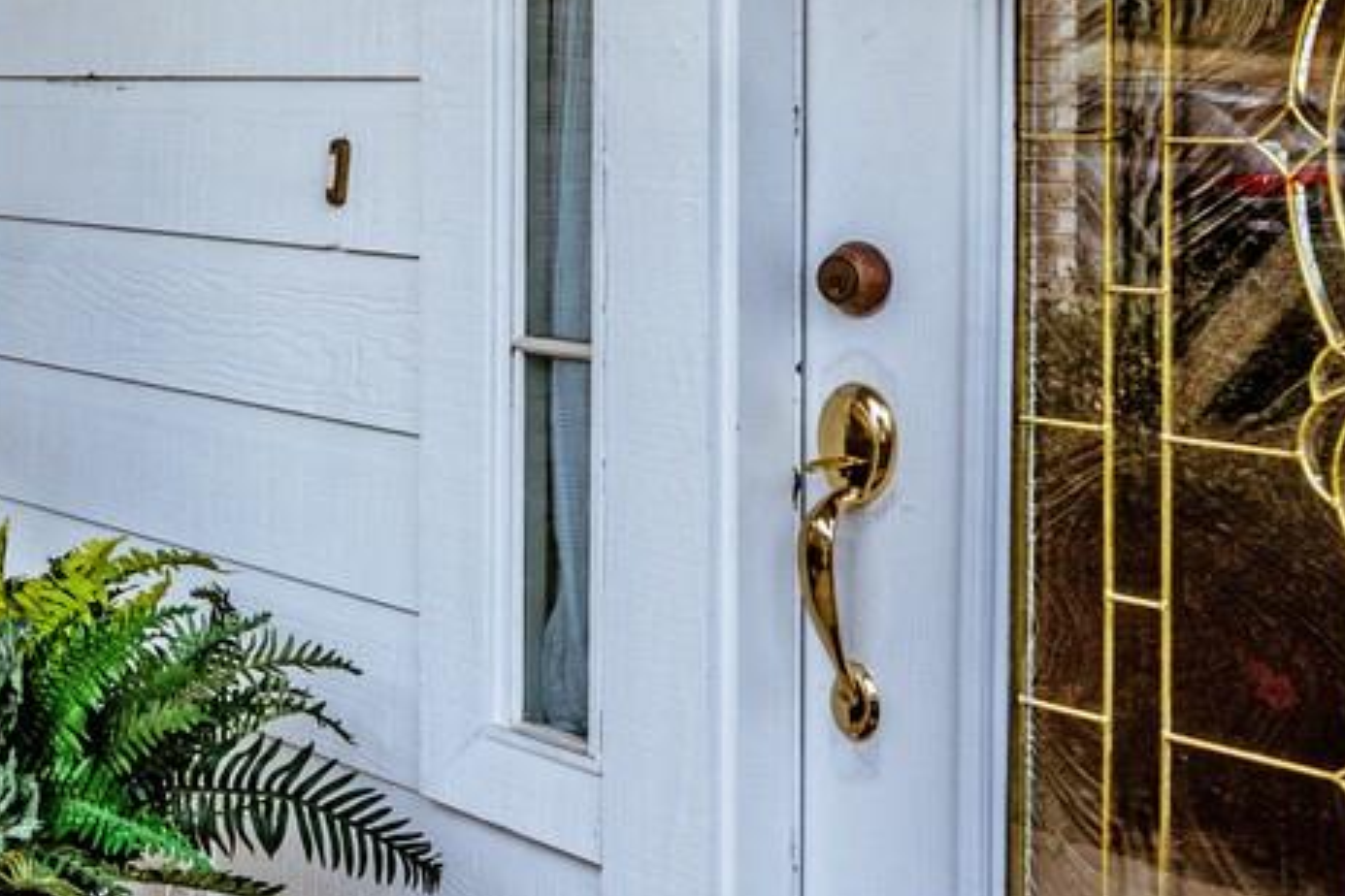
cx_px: -443
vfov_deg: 21.6
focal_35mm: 62
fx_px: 2316
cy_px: 159
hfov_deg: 26.8
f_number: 7.1
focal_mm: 14
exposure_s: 1/200
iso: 500
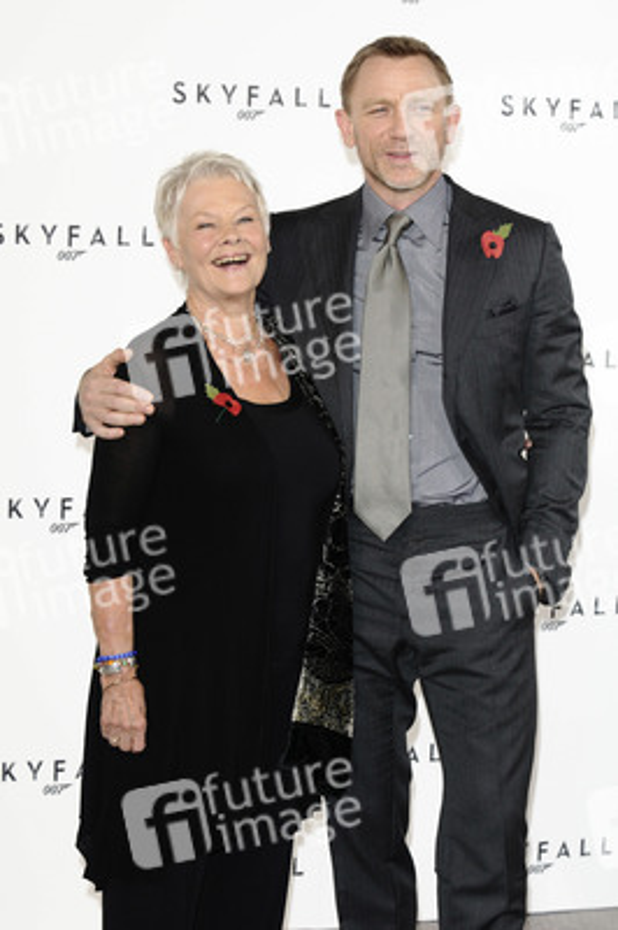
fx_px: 3327
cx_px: 309
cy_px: 465
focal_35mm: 129
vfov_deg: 15.9
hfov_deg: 10.6
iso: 320
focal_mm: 86
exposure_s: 1/250
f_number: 4.5
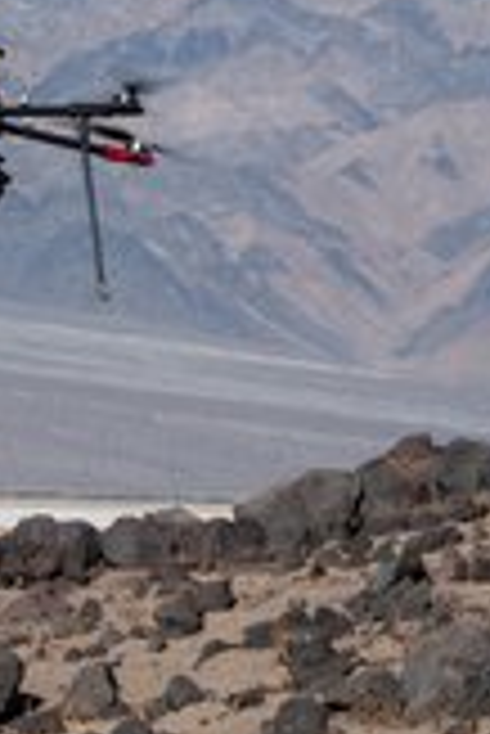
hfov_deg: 3.7
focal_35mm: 372
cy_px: 437
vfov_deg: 5.5
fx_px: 7578
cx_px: -99
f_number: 5.6
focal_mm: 49.51
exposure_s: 1/500
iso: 125
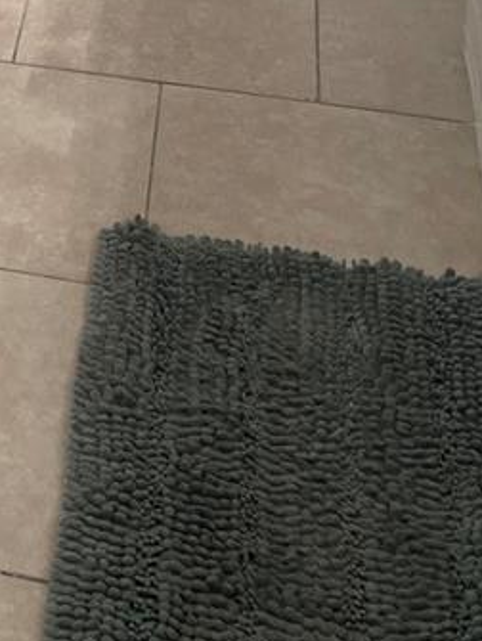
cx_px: -304
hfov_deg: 14.5
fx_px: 1723
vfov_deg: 17.4
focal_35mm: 93
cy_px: -496
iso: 32
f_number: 1.6
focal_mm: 4.2
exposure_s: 1/292
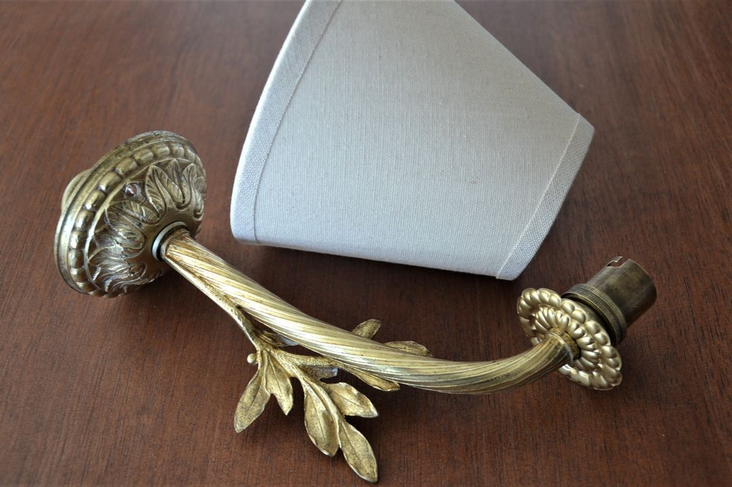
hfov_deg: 49.6
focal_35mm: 39
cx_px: 366
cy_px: 244
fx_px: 793
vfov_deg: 34.2
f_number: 4
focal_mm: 26
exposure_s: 1/60
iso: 400
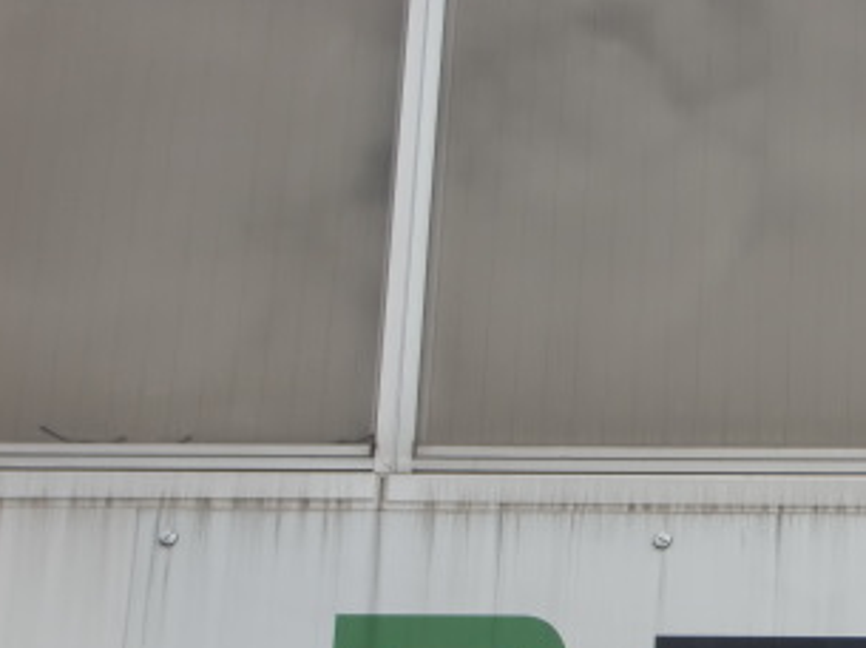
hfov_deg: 11.8
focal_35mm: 166
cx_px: 900
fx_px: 4148
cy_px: 645
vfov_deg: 8.9
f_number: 4.6
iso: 64
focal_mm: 13.9
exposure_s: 1/800
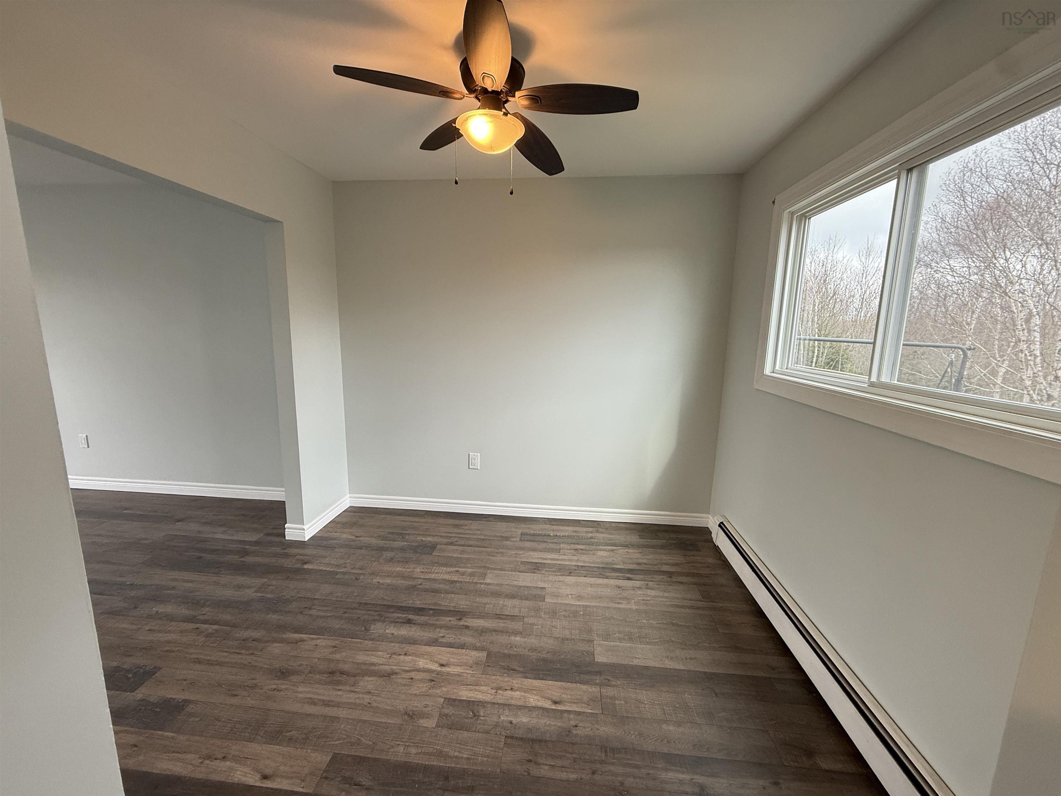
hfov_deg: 102.1
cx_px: 530
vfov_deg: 85.7
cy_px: 398
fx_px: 429
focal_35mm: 14
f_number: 2.2
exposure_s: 1/120
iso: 160
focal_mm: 2.22
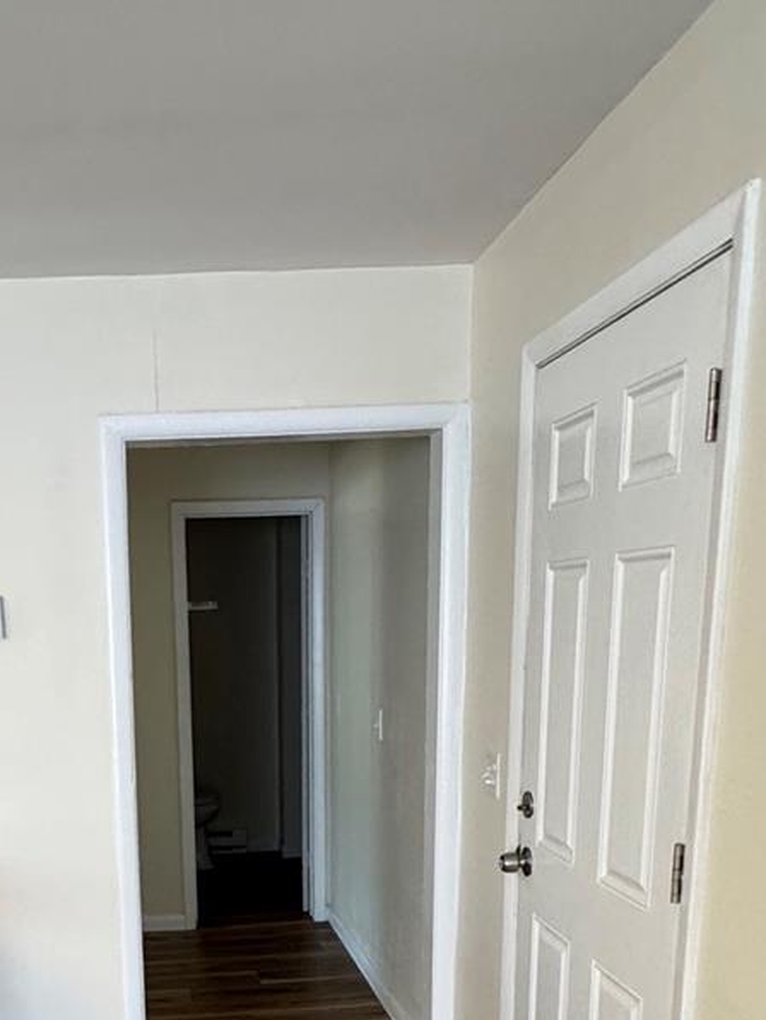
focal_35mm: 36
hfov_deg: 38.8
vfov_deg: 47.3
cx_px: 205
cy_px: 875
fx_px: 1062
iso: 320
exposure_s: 1/120
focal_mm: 2.22
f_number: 2.2
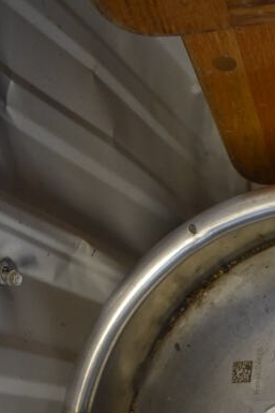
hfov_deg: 20.0
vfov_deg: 29.1
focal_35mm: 64
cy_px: 429
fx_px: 733
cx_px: 323
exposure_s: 1/125
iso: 2000
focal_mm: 18
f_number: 3.5
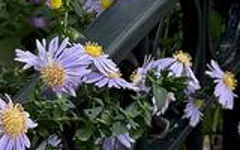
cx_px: 122
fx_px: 1661
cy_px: -154
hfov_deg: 8.3
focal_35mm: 254
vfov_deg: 5.1
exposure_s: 1/291
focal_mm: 6.76
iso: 100
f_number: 1.78
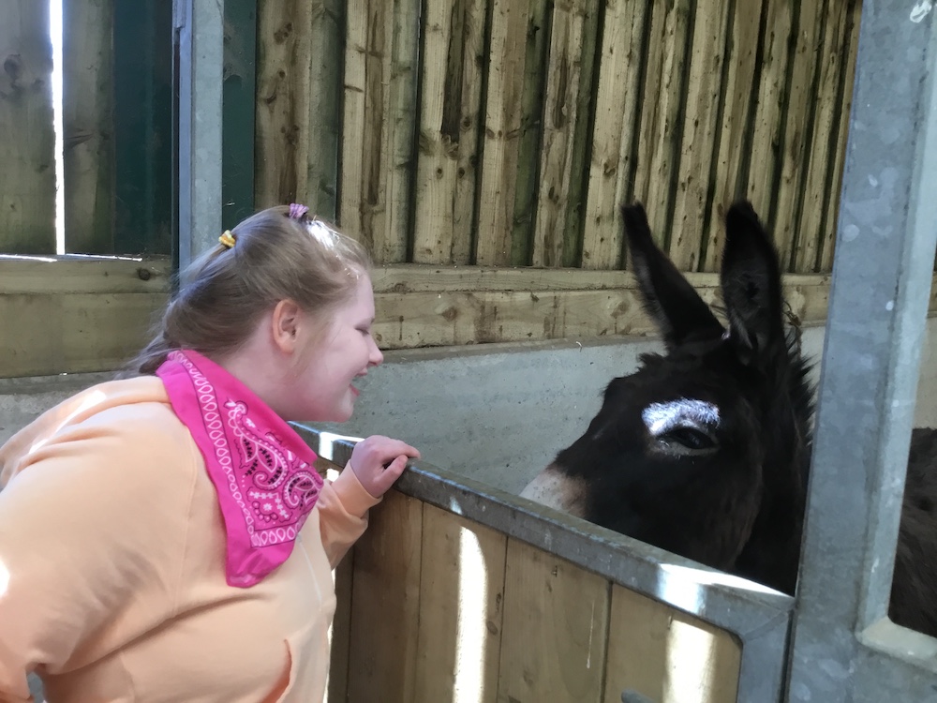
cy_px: 352
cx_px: 468
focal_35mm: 31
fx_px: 839
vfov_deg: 45.4
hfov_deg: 58.4
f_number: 2.4
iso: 32
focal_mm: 3.3
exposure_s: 1/33
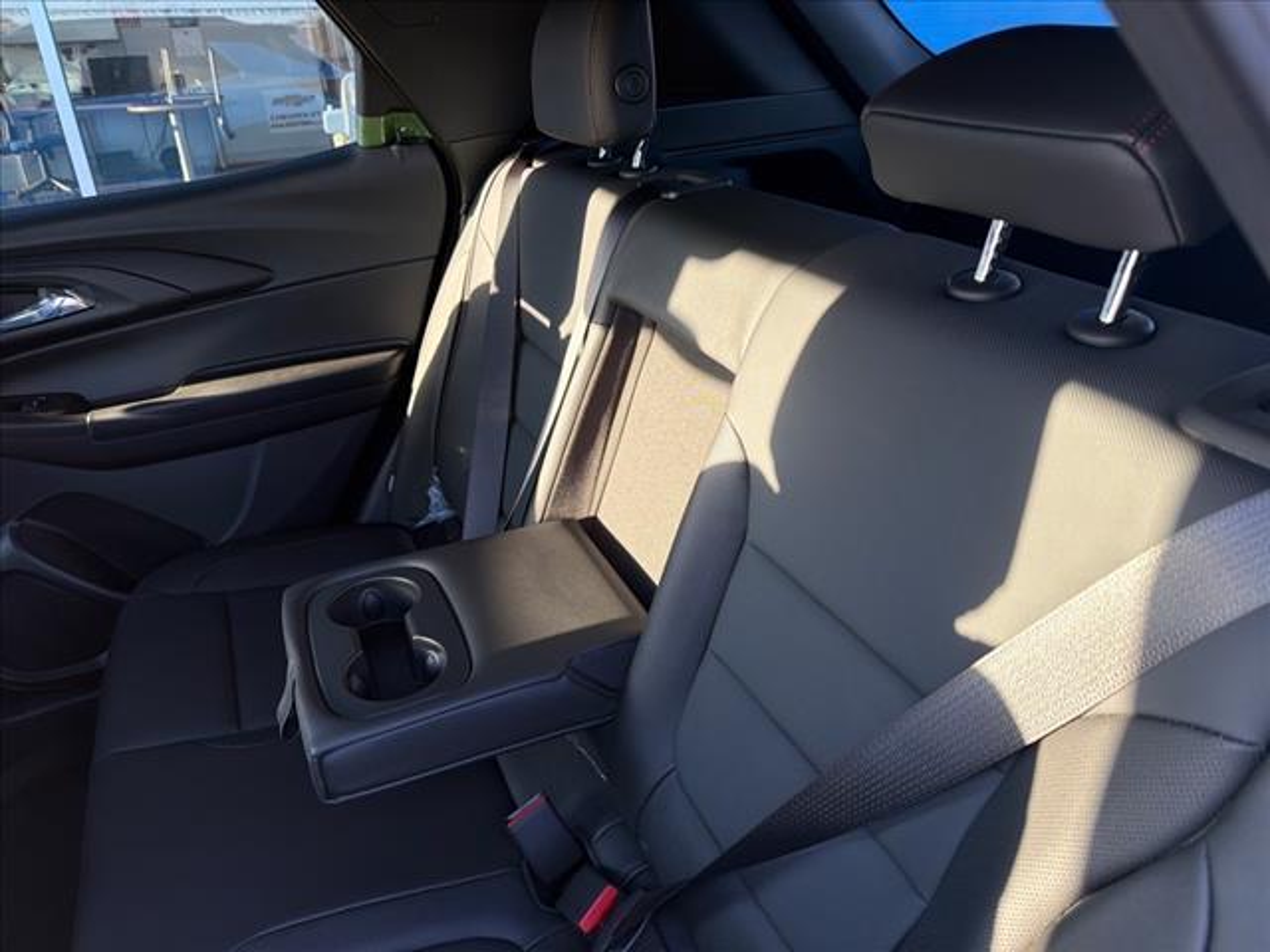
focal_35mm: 24
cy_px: 476
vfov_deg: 56.8
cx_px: 635
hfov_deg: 71.6
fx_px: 881
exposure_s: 1/121
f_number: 1.78
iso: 64
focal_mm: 6.76
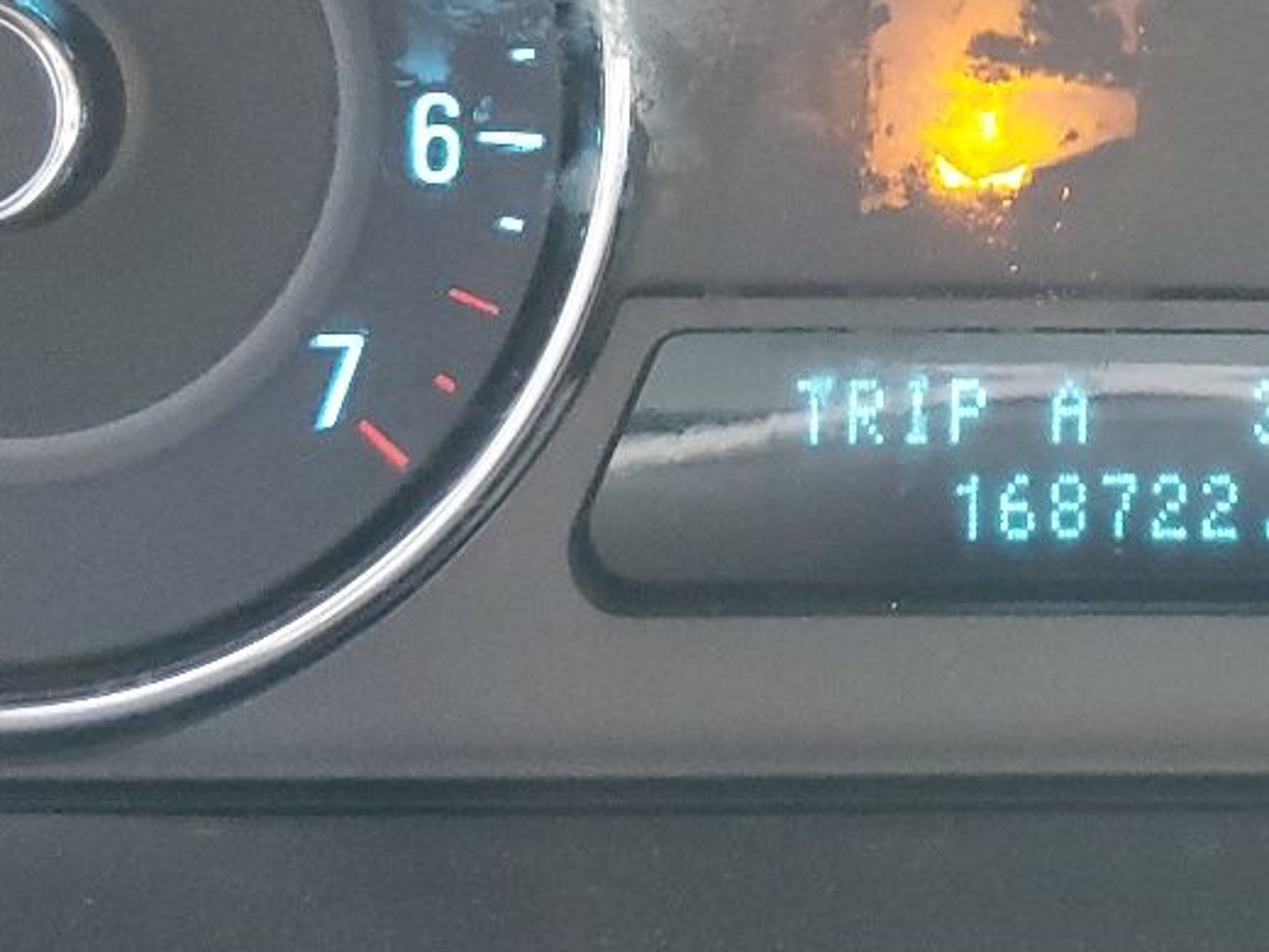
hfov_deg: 23.8
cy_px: -63
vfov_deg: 17.9
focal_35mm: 80
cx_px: 1135
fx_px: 2933
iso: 357
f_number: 1.5
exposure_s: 1/40
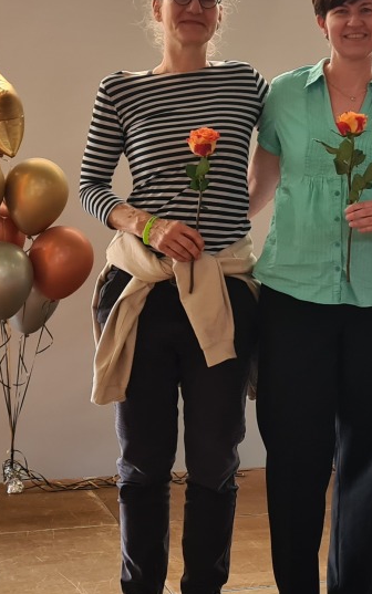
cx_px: 433
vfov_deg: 26.7
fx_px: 1248
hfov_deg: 16.3
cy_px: 230
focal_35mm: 77
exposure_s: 1/50
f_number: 1.8
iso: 125
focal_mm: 5.4
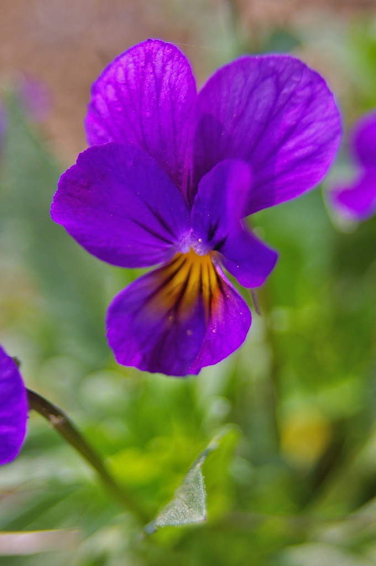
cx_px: 188
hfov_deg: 11.4
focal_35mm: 120
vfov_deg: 17.1
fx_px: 1885
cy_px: 283
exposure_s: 1/180
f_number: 5.6
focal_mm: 80
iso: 200
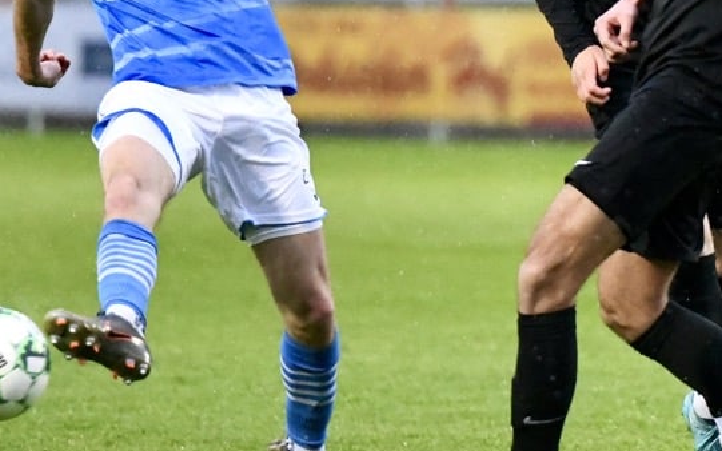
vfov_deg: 2.7
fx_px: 9483
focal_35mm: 482
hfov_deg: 4.4
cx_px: 502
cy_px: 133
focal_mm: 200
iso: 8000
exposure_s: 1/1600
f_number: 2.8
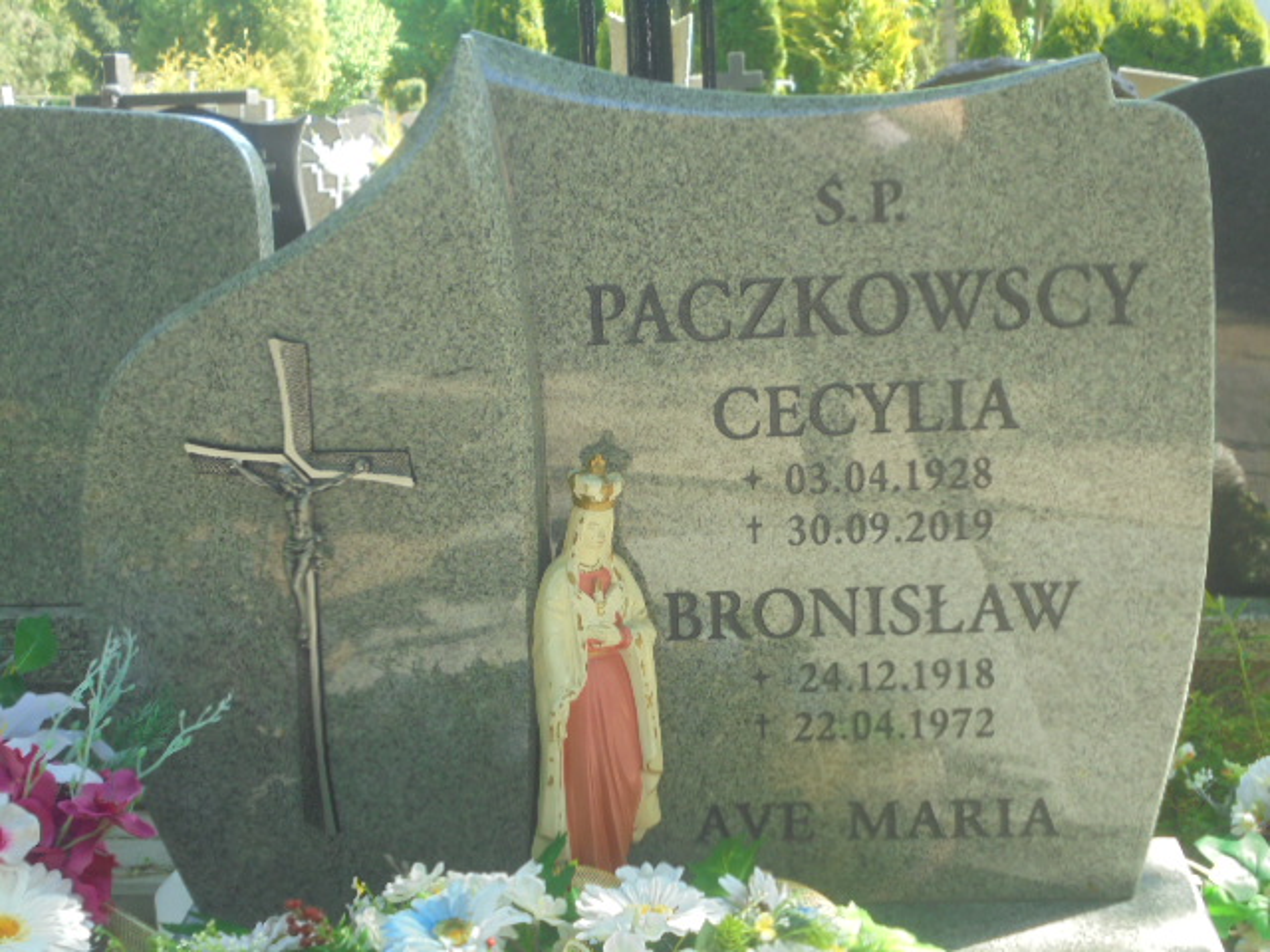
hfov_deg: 38.9
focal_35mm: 49
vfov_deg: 29.7
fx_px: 1798
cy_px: 476
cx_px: 635
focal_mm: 8.9
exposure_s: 1/50
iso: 100
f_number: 4.8
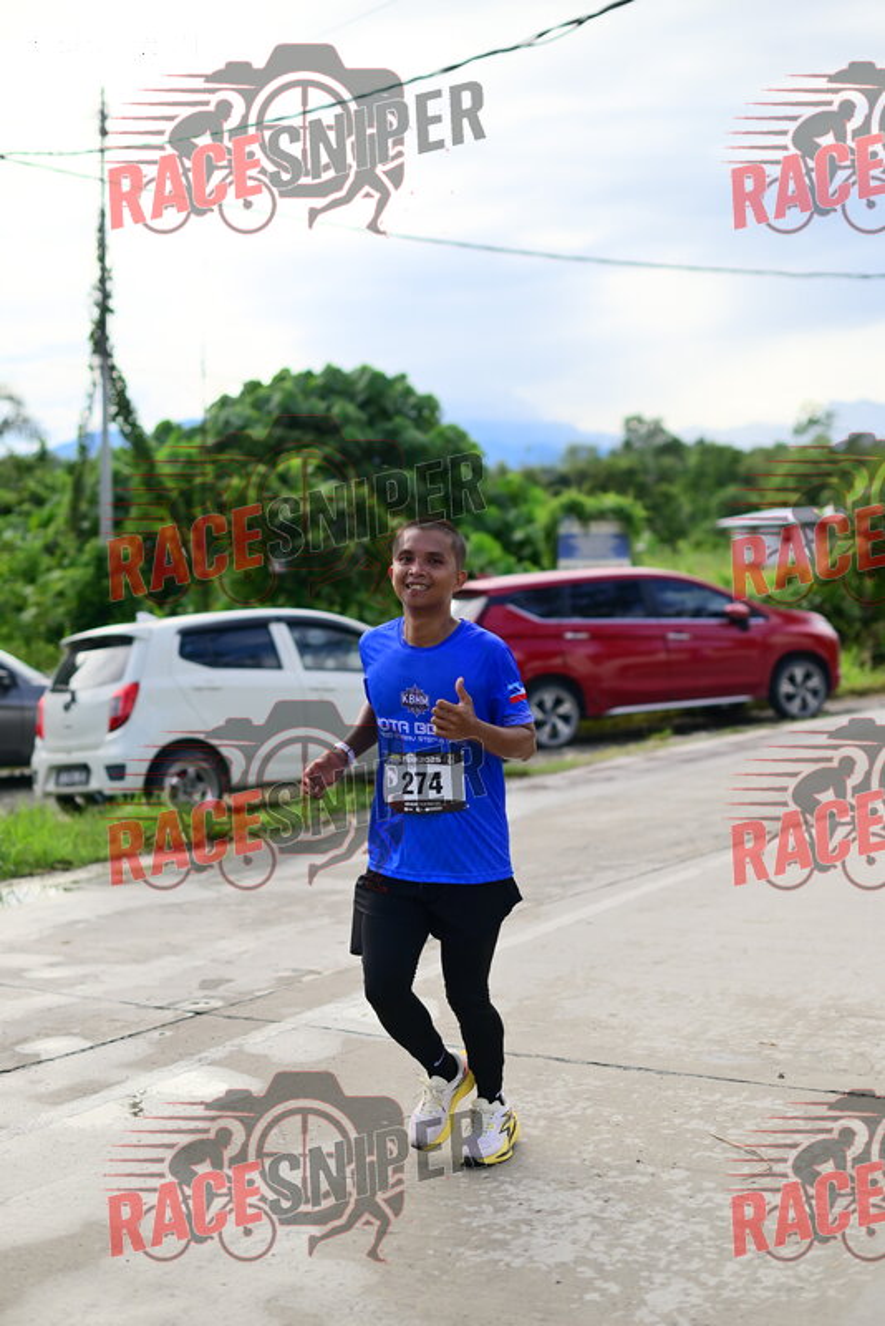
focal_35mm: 50
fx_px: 1842
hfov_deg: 27.0
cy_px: 663
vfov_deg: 39.6
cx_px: 442
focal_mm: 50
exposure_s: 1/3200
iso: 100
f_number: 2
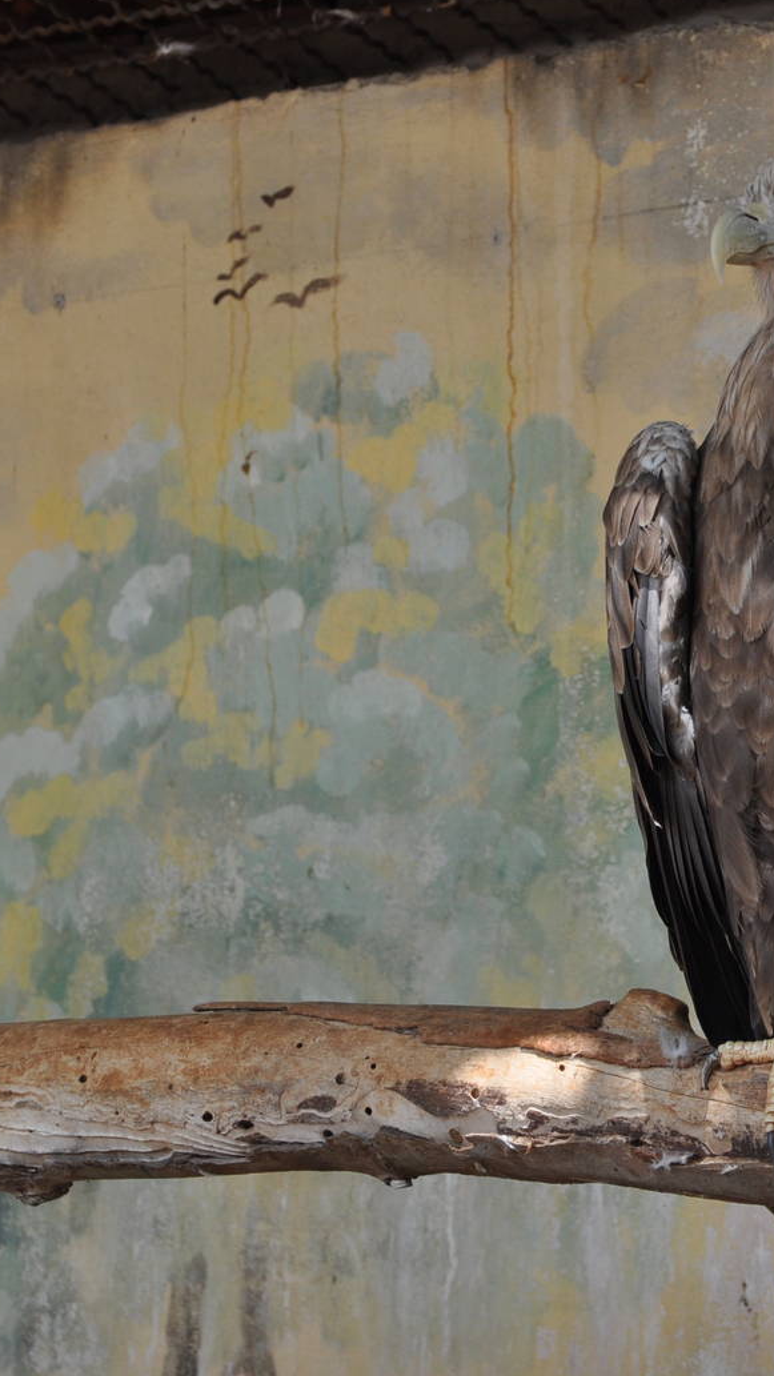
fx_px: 11086
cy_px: 700
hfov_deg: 4.0
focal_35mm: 304
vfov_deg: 7.1
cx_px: 831
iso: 400
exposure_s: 1/400
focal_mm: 125
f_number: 5
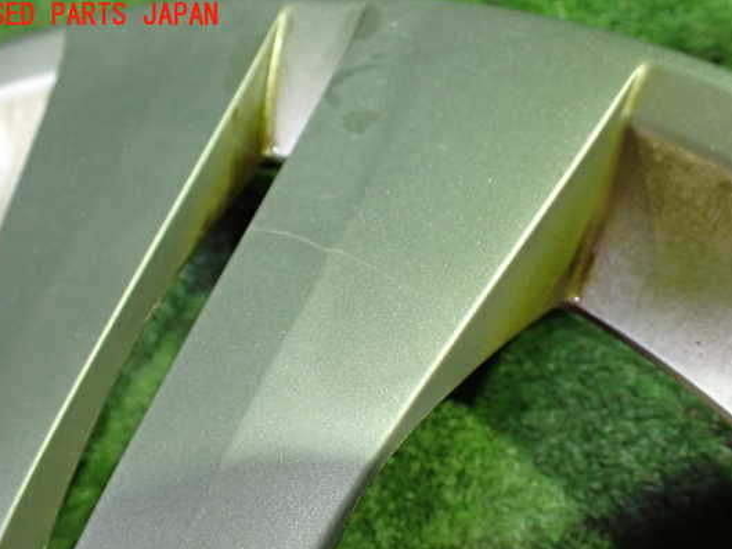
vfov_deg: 41.7
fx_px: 719
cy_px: 310
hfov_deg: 53.9
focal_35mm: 34
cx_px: 382
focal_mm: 5.4
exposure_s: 1/50
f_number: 2.3
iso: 800
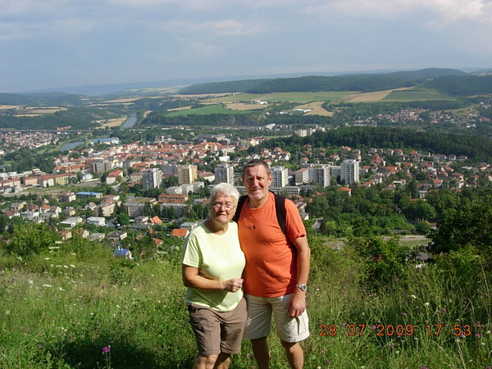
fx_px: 540
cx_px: 246
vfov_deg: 37.7
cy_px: 184
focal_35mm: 38
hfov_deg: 49.0
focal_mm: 7.8
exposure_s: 1/664
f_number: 4.8
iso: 64
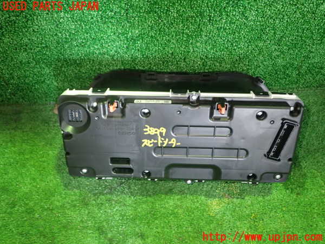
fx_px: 300
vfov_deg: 44.2
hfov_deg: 56.8
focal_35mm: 32
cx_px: 162
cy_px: 122
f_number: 2.4
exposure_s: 1/30
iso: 800
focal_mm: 5.79
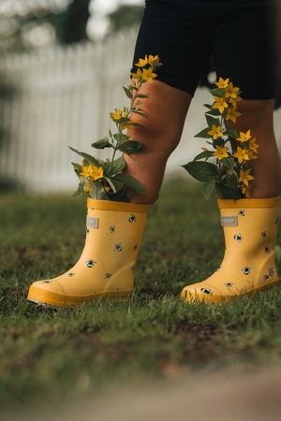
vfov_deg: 23.9
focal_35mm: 85
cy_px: 210
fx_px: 995
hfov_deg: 16.1
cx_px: 140
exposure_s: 1/640
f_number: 2.8
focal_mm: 85
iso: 320
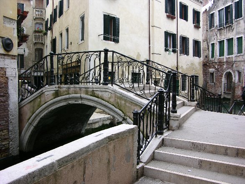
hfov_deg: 52.6
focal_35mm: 35
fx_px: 248
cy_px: 92
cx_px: 122
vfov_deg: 40.7
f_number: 3.2
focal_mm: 8.9
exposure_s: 1/23.5
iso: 50
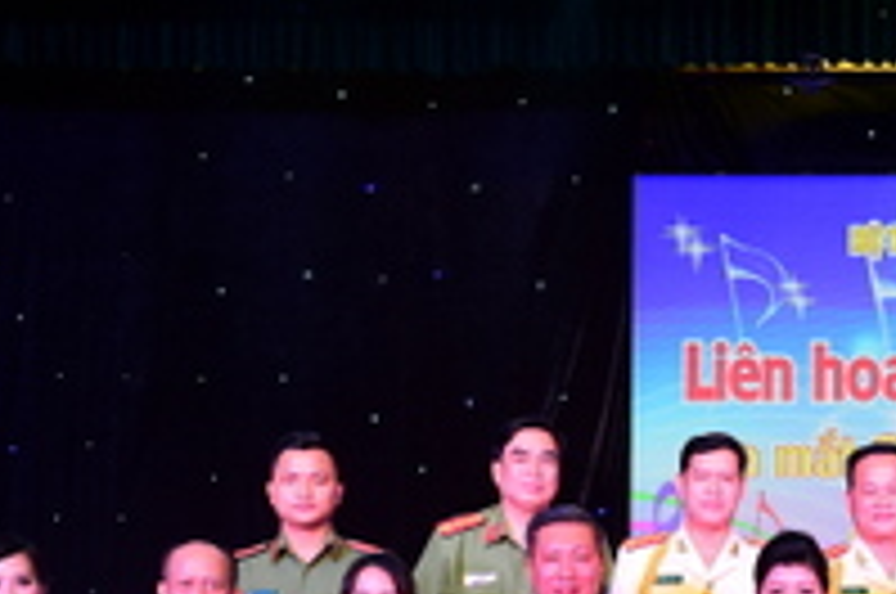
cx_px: 738
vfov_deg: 15.1
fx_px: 2187
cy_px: 637
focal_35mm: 88
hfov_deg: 22.8
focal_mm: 35
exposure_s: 1/100
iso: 1000
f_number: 6.3
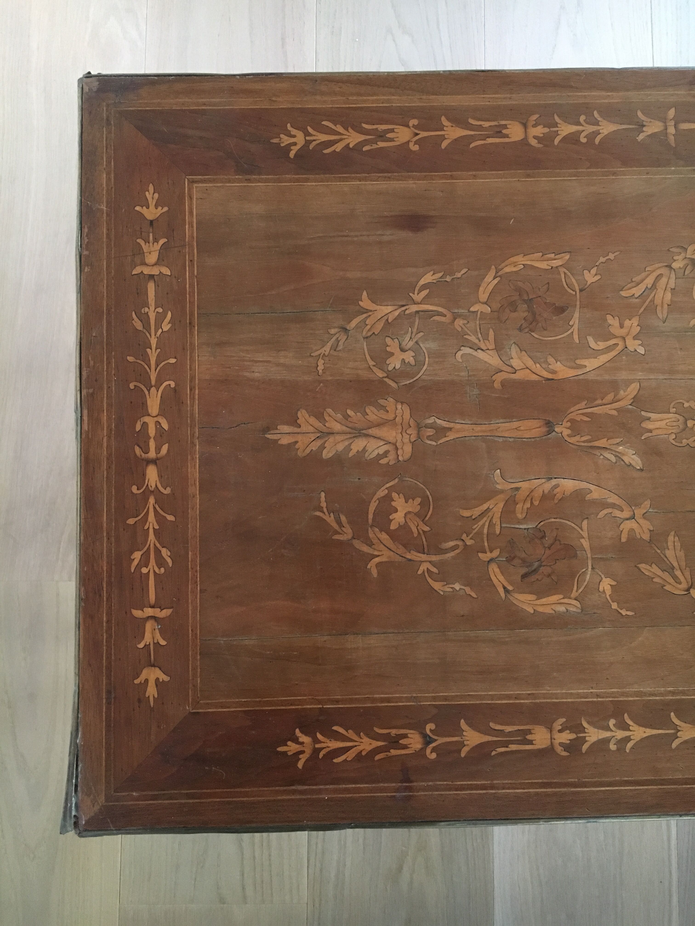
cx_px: 348
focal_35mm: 29
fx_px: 776
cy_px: 463
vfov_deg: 61.7
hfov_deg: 48.2
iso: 200
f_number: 2.2
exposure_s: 1/25
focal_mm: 4.15
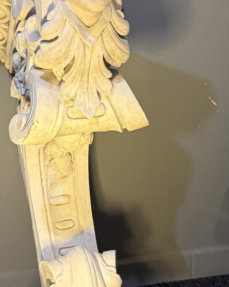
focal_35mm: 66
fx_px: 559
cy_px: 129
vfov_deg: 28.7
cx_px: 88
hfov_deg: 23.1
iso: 400
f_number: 1.78
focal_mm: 6.76
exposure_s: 1/50
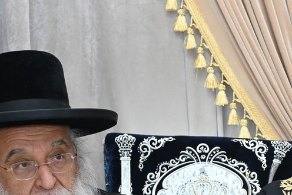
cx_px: 191
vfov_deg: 9.6
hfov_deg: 14.5
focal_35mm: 141
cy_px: 194
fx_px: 1143
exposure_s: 1/200
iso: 1600
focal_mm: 50
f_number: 5
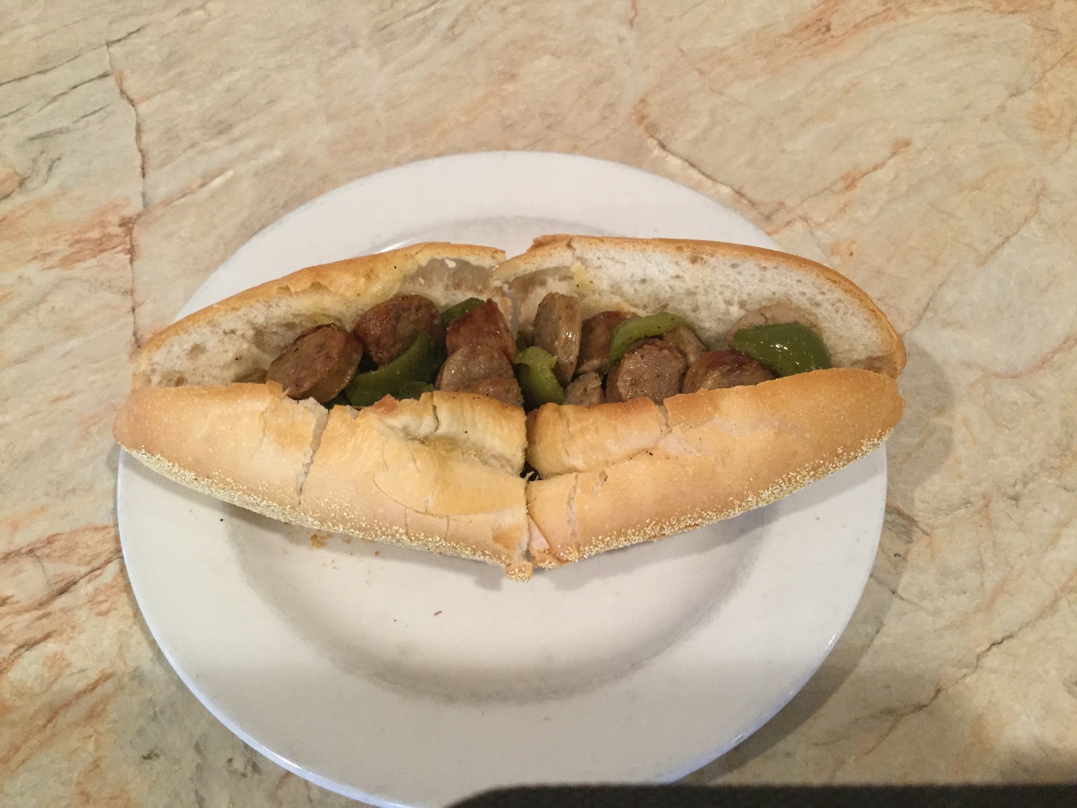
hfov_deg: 58.4
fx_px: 964
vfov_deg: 45.4
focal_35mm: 31
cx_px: 538
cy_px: 404
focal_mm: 3.3
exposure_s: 1/30
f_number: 2.4
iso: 125
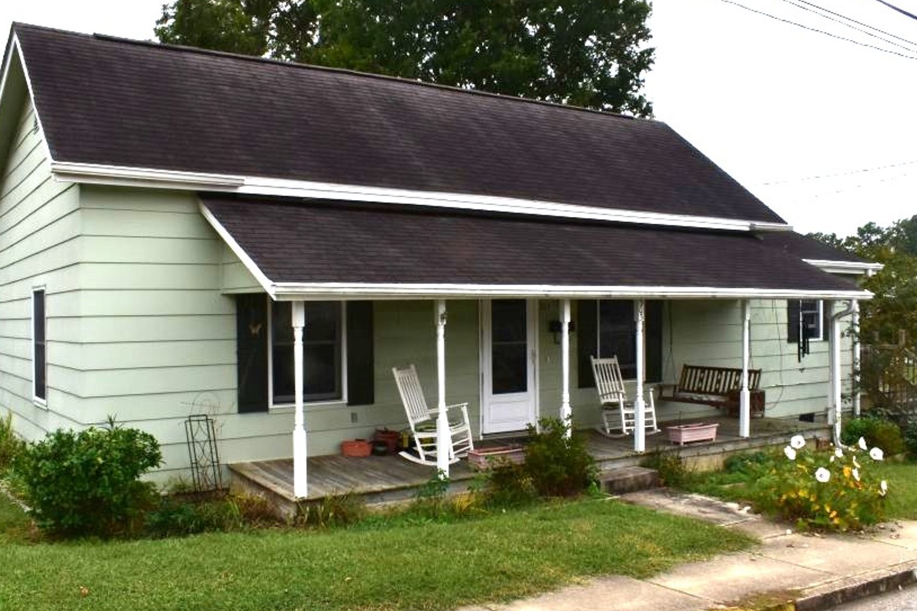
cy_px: 318
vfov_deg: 38.9
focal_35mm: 34
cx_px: 438
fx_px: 866
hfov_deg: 55.8
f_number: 22
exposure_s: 1/200
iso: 560
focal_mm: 18
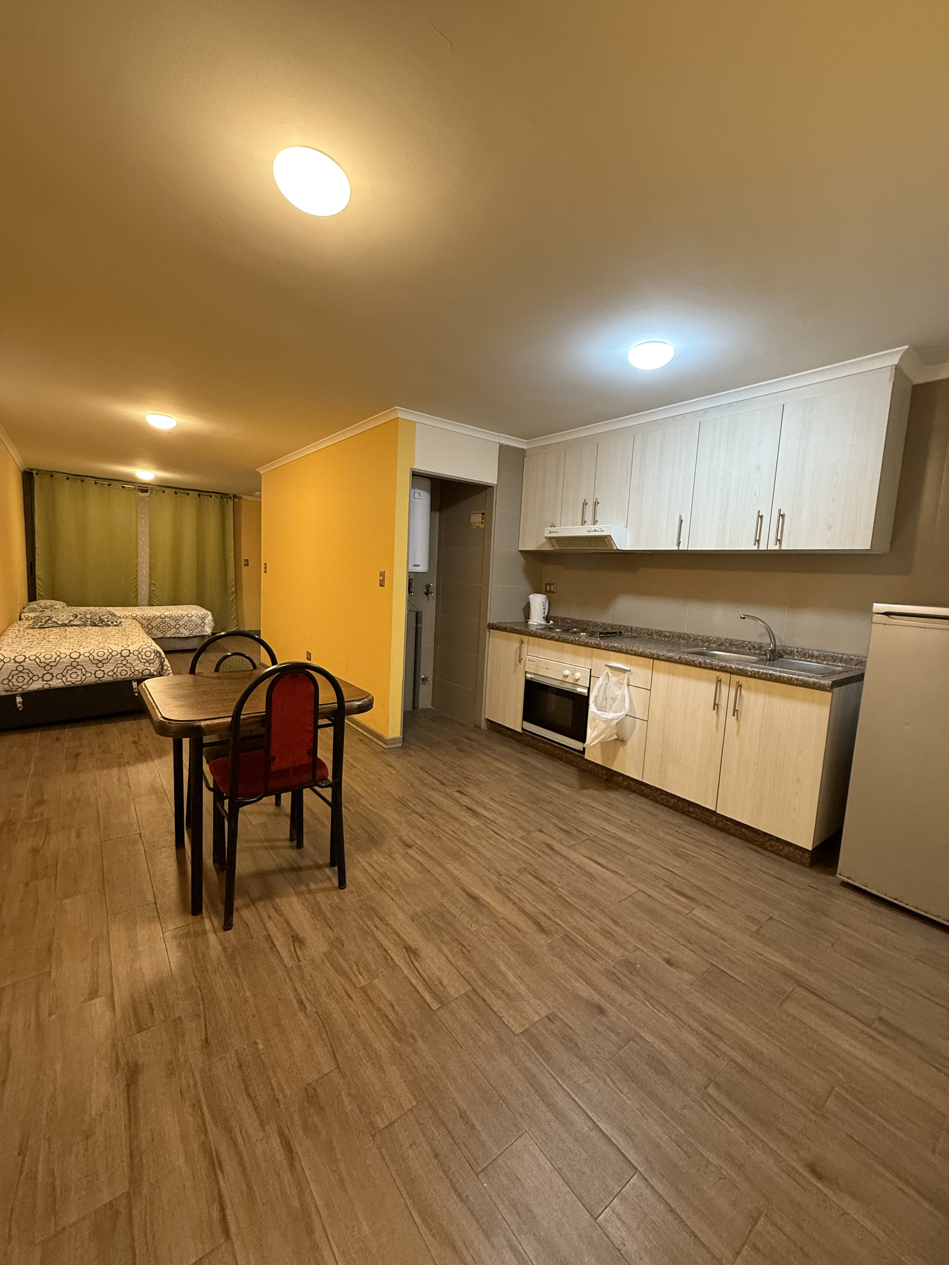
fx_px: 512
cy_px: 632
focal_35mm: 14
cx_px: 474
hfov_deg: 85.7
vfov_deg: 102.1
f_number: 2.2
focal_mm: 2.22
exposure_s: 1/50
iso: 400
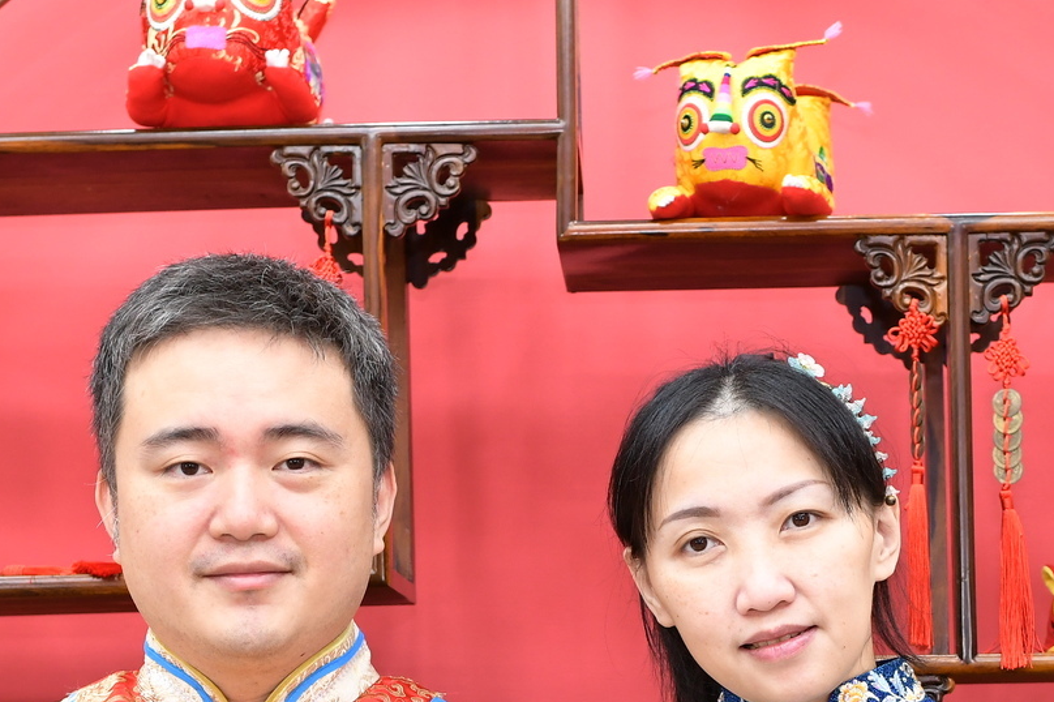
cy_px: 909
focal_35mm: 104
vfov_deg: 12.7
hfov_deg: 19.6
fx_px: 3043
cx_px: 706
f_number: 4.5
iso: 800
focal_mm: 35
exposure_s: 1/200
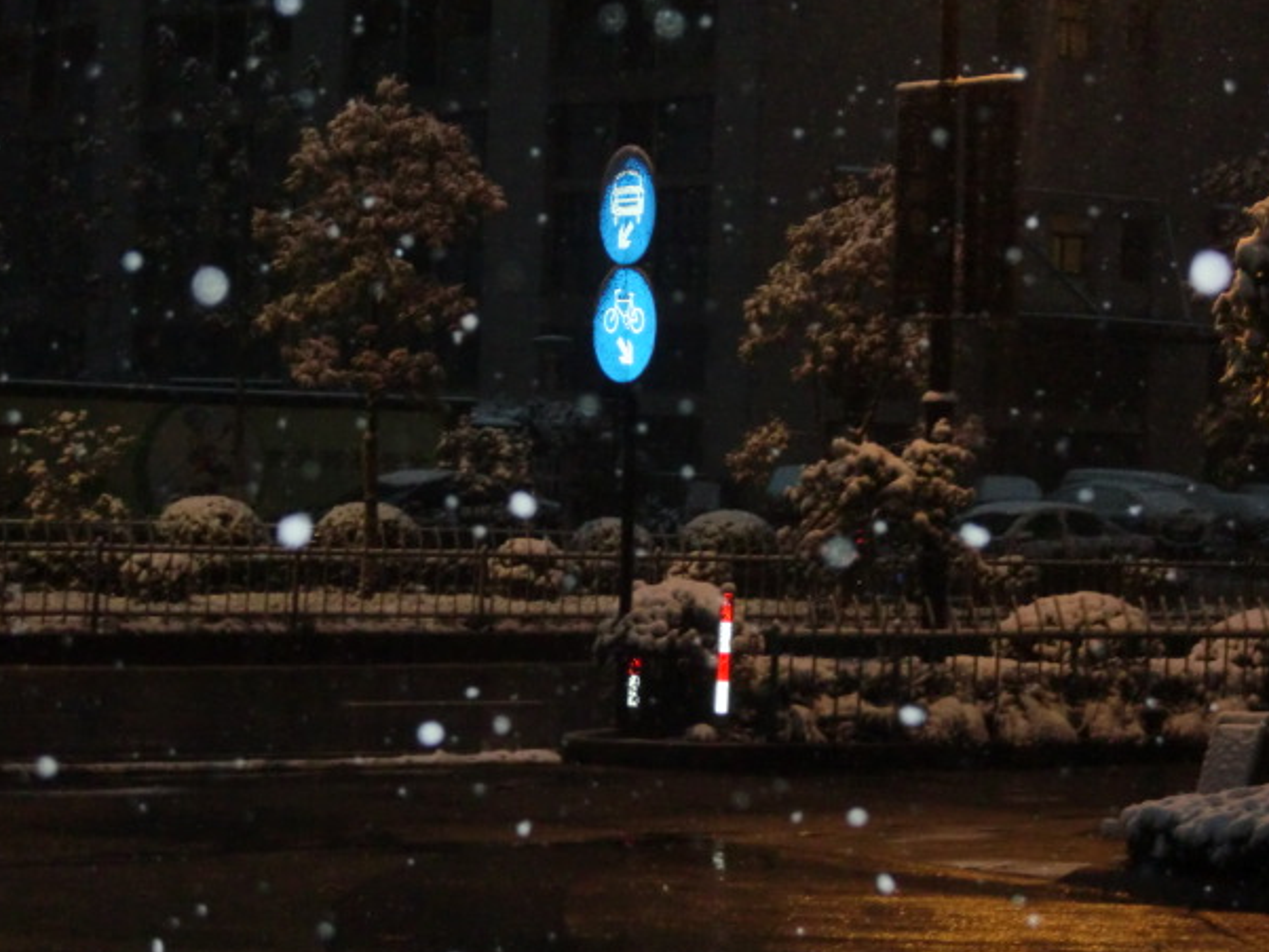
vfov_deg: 12.9
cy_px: 456
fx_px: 4217
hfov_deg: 17.1
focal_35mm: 115
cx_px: 619
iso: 400
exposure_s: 1/60
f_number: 5.3
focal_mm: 18.9
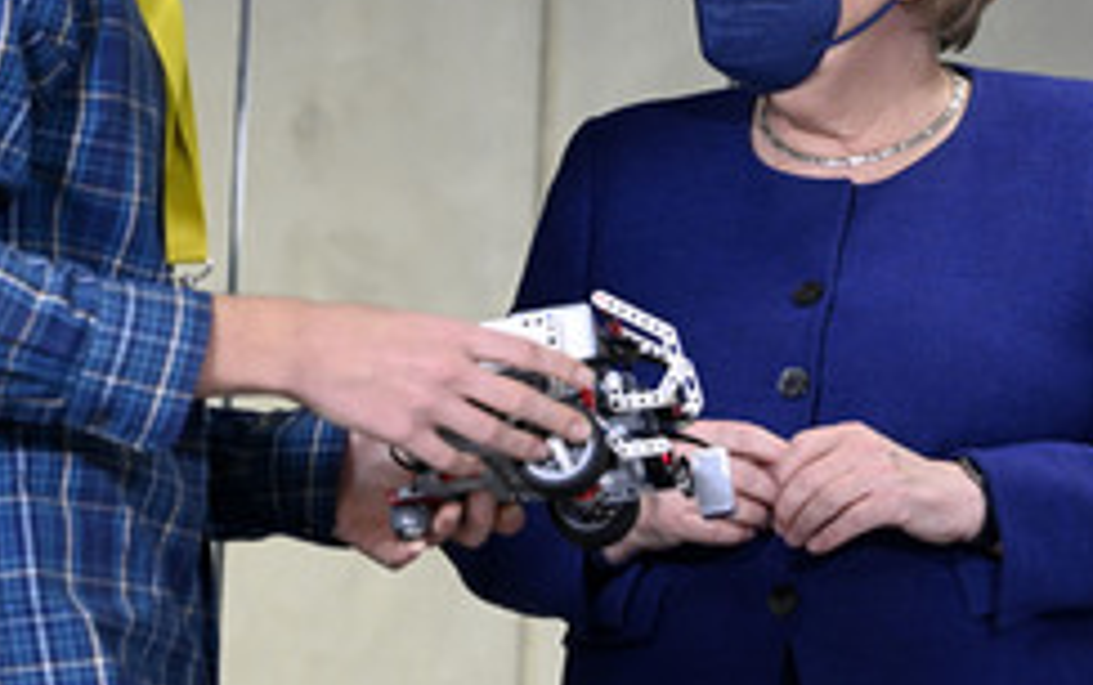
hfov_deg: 13.1
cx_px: 522
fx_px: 4770
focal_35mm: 160
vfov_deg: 8.2
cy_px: 67
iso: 4000
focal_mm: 85
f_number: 6.3
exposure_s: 1/400
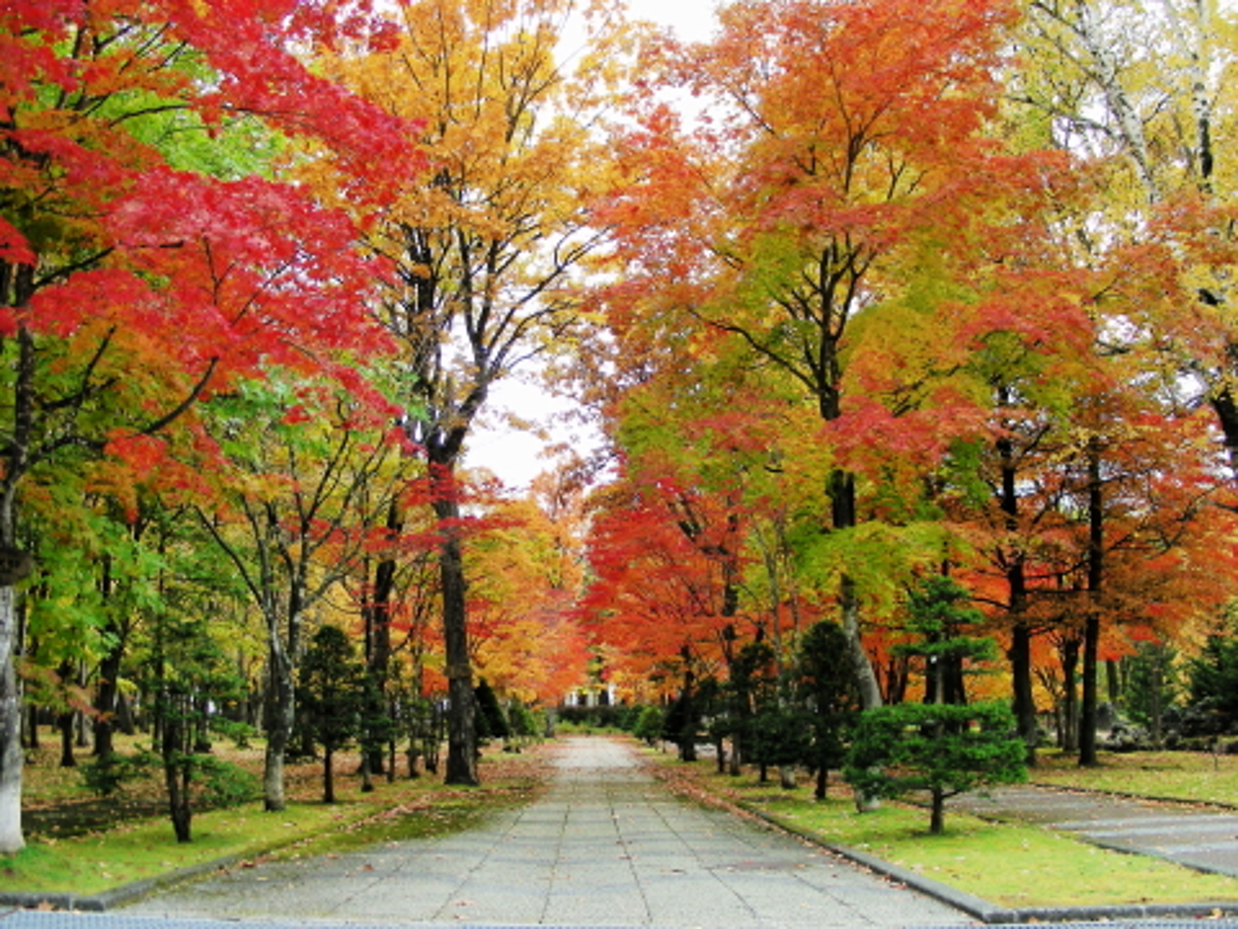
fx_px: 1466
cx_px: 619
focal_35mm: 41
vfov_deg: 35.1
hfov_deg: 45.8
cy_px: 464
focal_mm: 6.8
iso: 50
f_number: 3.5
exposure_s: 1/72
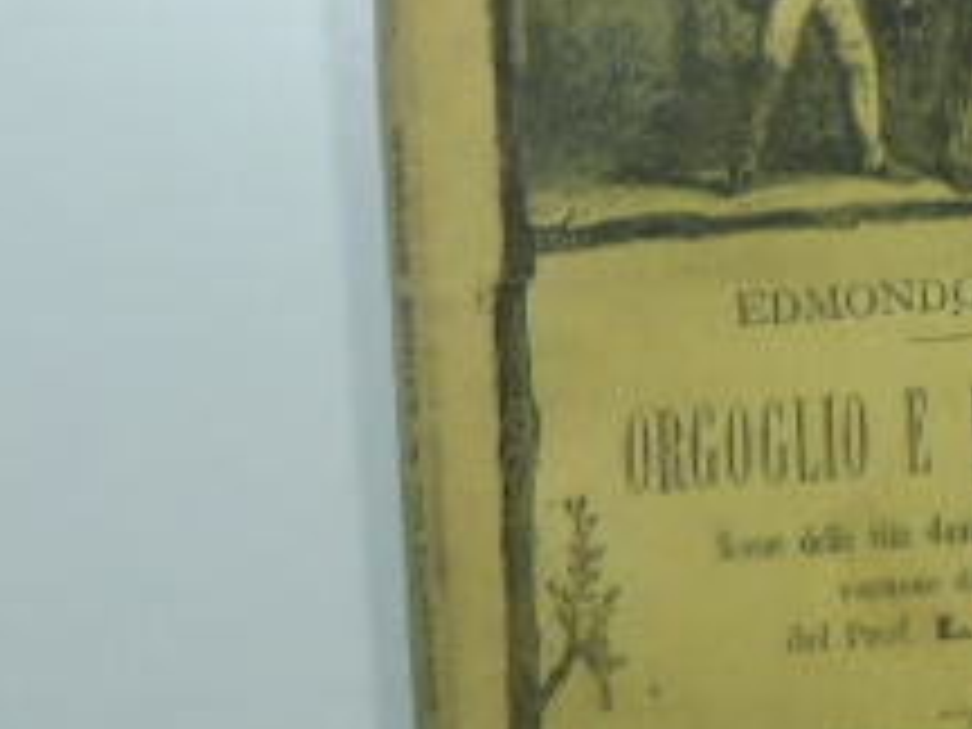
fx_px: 1994
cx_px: 1400
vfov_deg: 20.7
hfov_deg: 23.0
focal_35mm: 71
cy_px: 315
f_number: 3.3
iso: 100
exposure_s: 1/100
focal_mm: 4.3
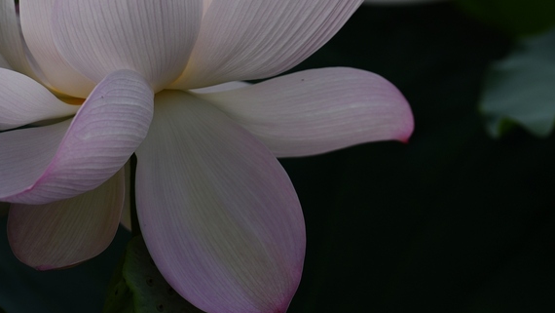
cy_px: -44
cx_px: 389
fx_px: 6919
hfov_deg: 4.6
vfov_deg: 2.6
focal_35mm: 470
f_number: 4.5
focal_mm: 200
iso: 100
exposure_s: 1/640
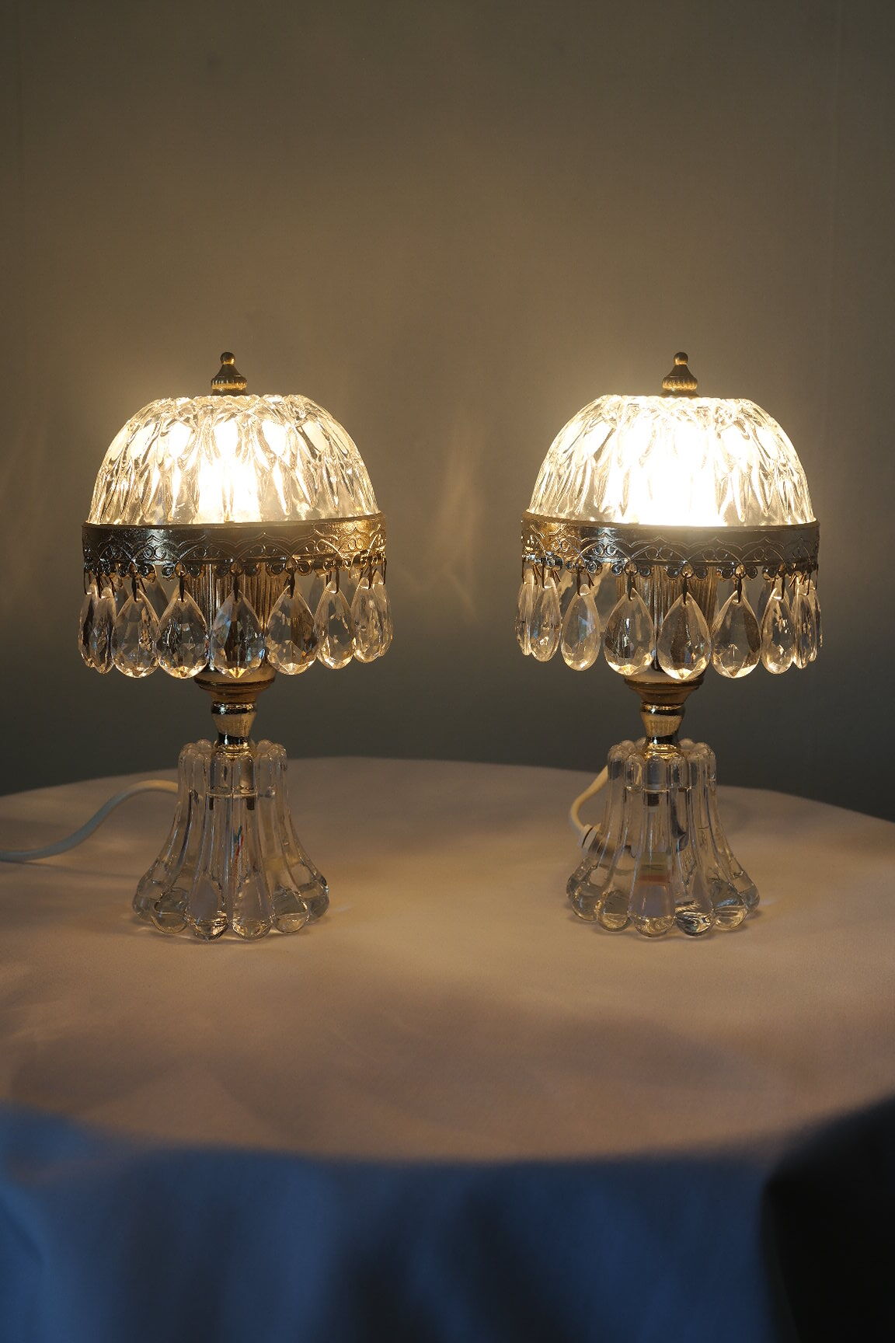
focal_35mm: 43
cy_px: 672
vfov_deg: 45.4
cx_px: 448
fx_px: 1603
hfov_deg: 31.2
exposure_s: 1/30
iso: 100
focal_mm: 28
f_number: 5.6
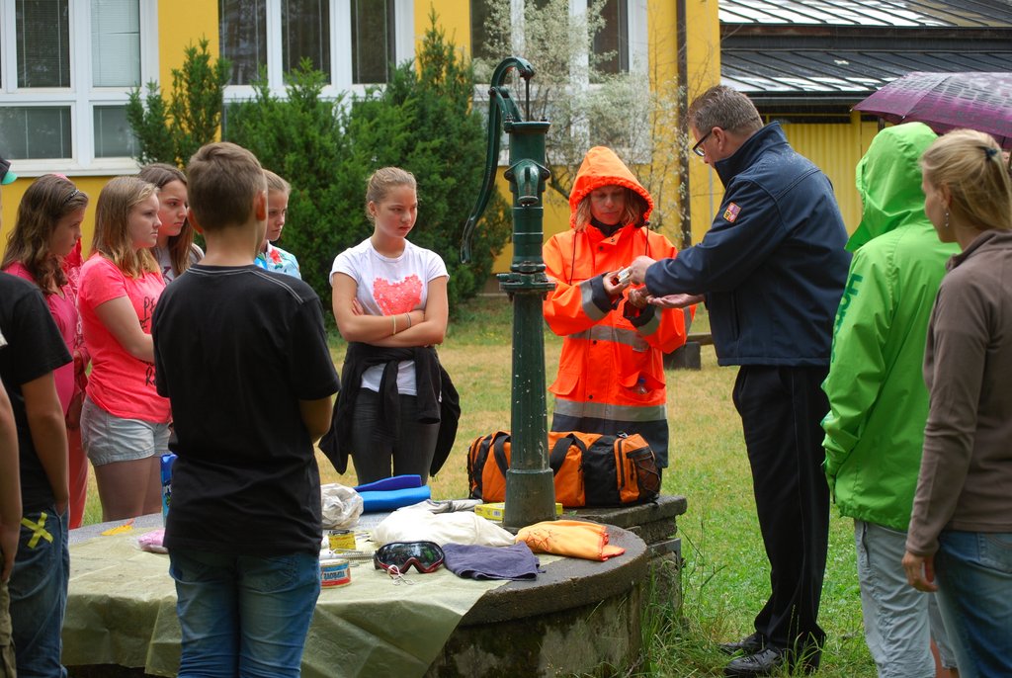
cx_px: 506
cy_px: 339
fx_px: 2322
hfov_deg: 24.6
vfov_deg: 16.6
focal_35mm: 82
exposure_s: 1/125
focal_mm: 55
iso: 125
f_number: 5.6
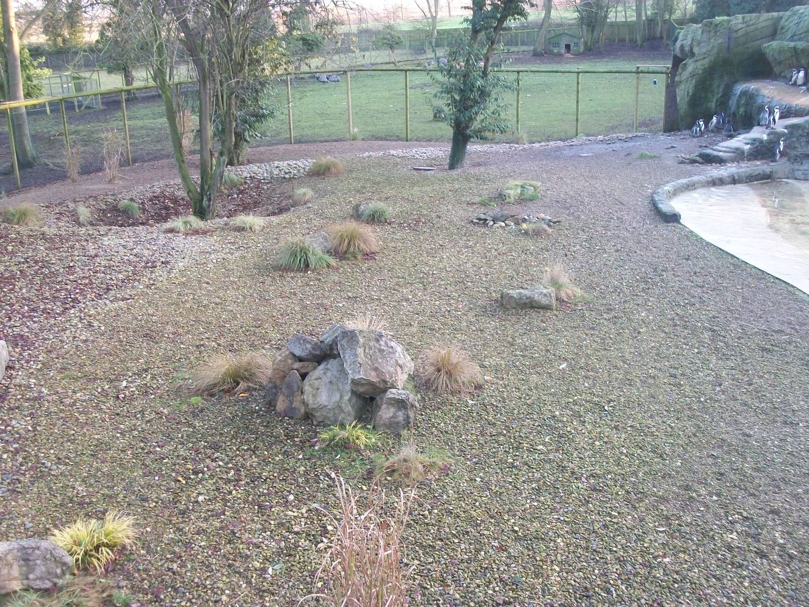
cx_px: 404
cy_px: 304
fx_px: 935
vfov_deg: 36.0
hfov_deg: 46.8
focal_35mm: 40
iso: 160
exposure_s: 1/30
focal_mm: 7.1
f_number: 3.2
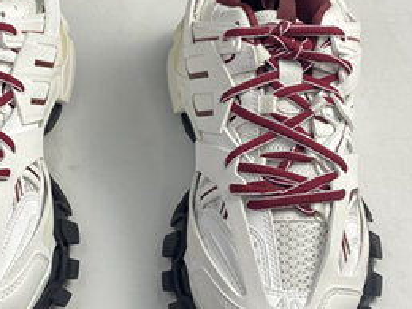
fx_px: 833
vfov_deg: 21.0
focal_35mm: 70
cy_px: 142
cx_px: 113
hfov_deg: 27.5
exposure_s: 1/100
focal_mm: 4.25
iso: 32
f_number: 1.8
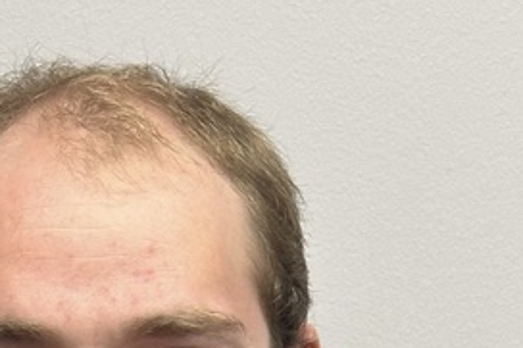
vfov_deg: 6.8
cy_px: 944
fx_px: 2729
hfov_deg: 10.9
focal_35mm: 188
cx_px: 38
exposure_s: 1/60
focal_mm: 6.86
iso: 64
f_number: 1.78
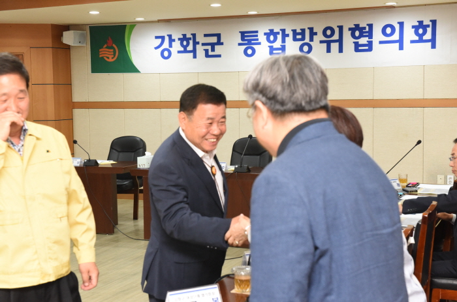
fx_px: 734
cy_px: 151
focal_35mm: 58
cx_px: 228
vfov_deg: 23.3
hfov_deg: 34.6
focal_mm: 58
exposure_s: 1/60
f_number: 8
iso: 5000
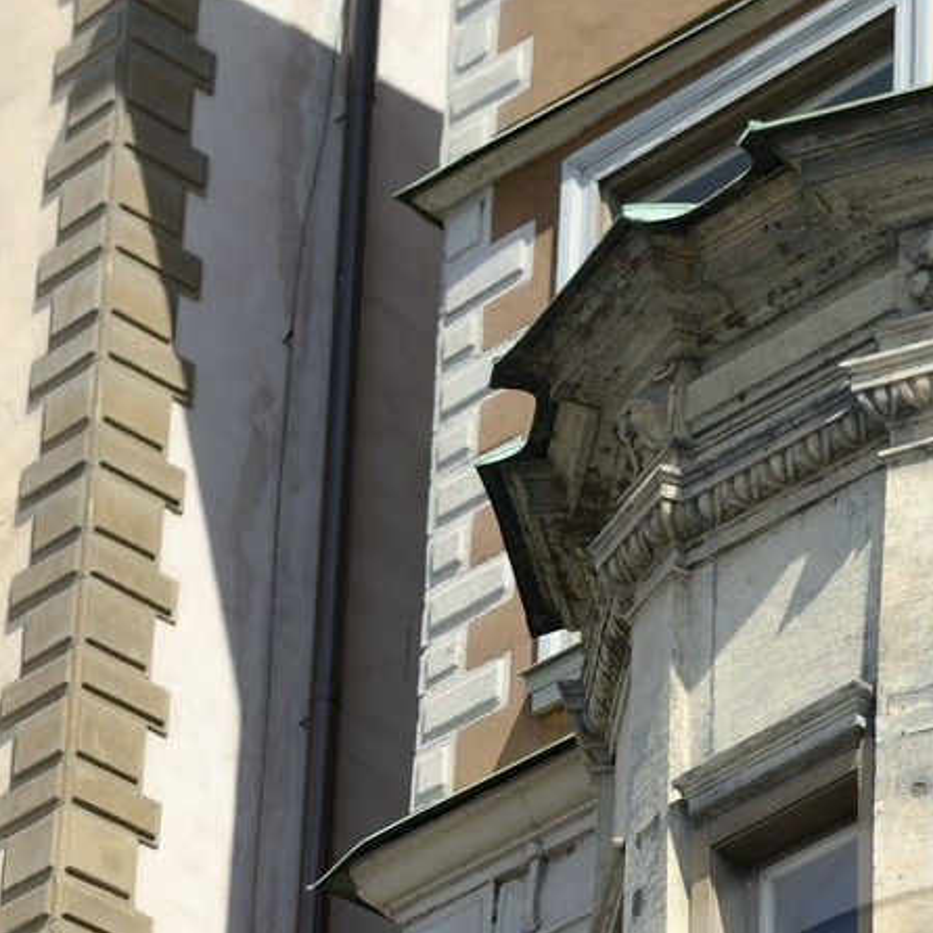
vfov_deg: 9.0
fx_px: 5763
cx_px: 1061
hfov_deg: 9.2
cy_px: 1452
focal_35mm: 189
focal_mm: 62
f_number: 7.1
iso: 100
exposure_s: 1/250
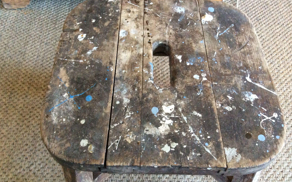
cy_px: 90
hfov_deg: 55.3
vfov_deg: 36.3
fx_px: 279
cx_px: 145
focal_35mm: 35
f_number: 2.4
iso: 320
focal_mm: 3.3
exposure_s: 1/17
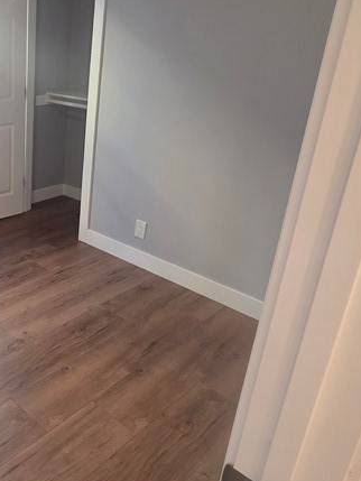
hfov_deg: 40.4
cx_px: 9
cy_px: 211
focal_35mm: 31
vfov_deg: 58.2
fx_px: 431
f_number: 1.9
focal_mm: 2.2
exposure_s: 1/120
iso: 200
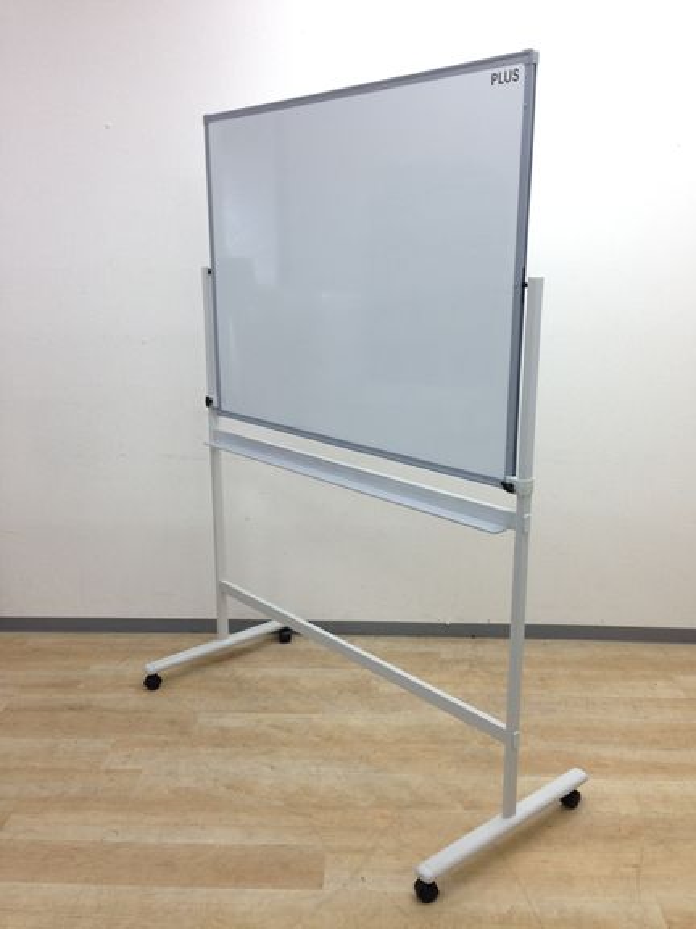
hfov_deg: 42.9
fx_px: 885
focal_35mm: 33
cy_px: 464
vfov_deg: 55.4
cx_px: 348
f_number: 2.4
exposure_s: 1/40
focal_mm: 4.12
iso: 50
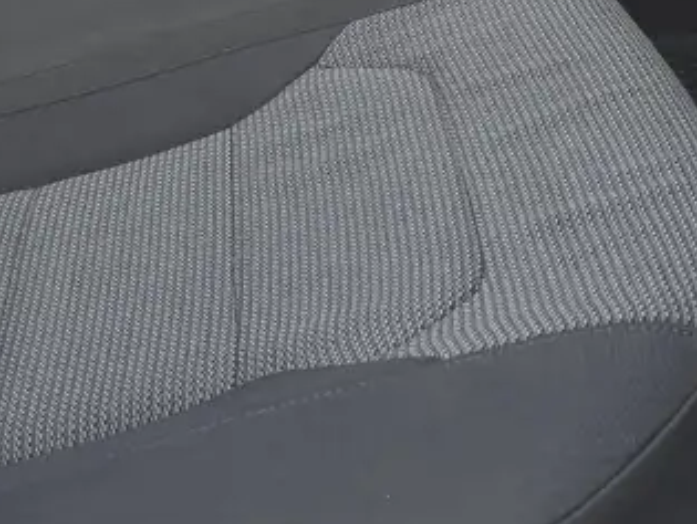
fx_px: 2117
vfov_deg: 12.5
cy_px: -504
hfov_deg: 18.6
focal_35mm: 105
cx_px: 498
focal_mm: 6.3
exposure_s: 1/200
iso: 400
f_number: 1.7
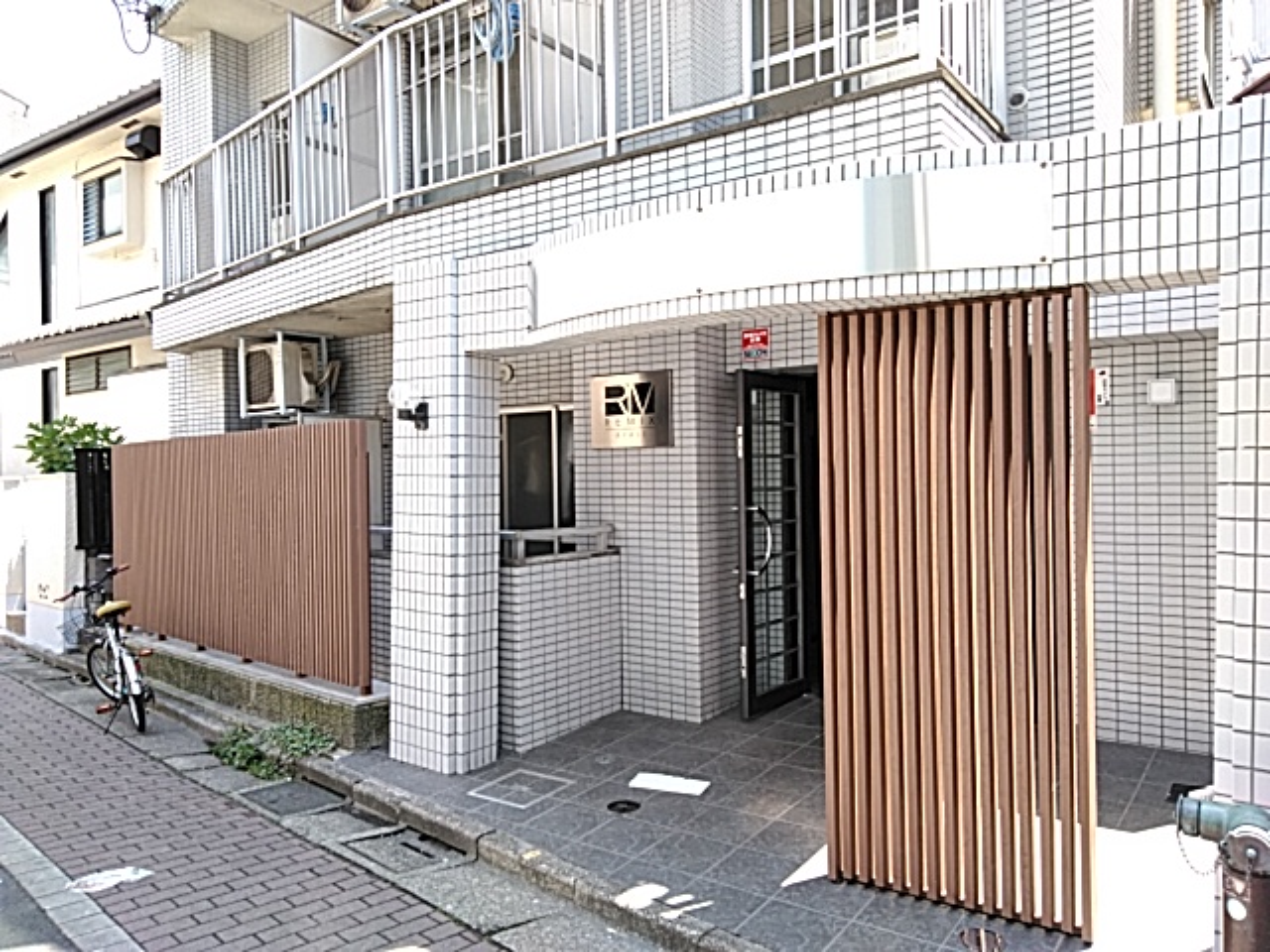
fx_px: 991
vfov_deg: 51.4
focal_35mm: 27
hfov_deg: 65.3
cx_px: 635
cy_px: 476
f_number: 2.2
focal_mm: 3.46
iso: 82
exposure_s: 1/120
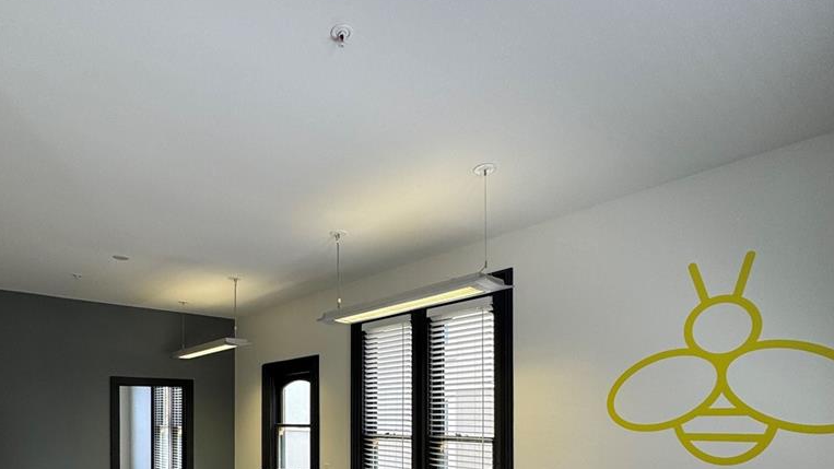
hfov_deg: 75.7
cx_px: 346
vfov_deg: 43.9
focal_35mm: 24
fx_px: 531
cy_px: 412
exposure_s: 1/99
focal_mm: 2.22
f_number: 2.2
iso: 64
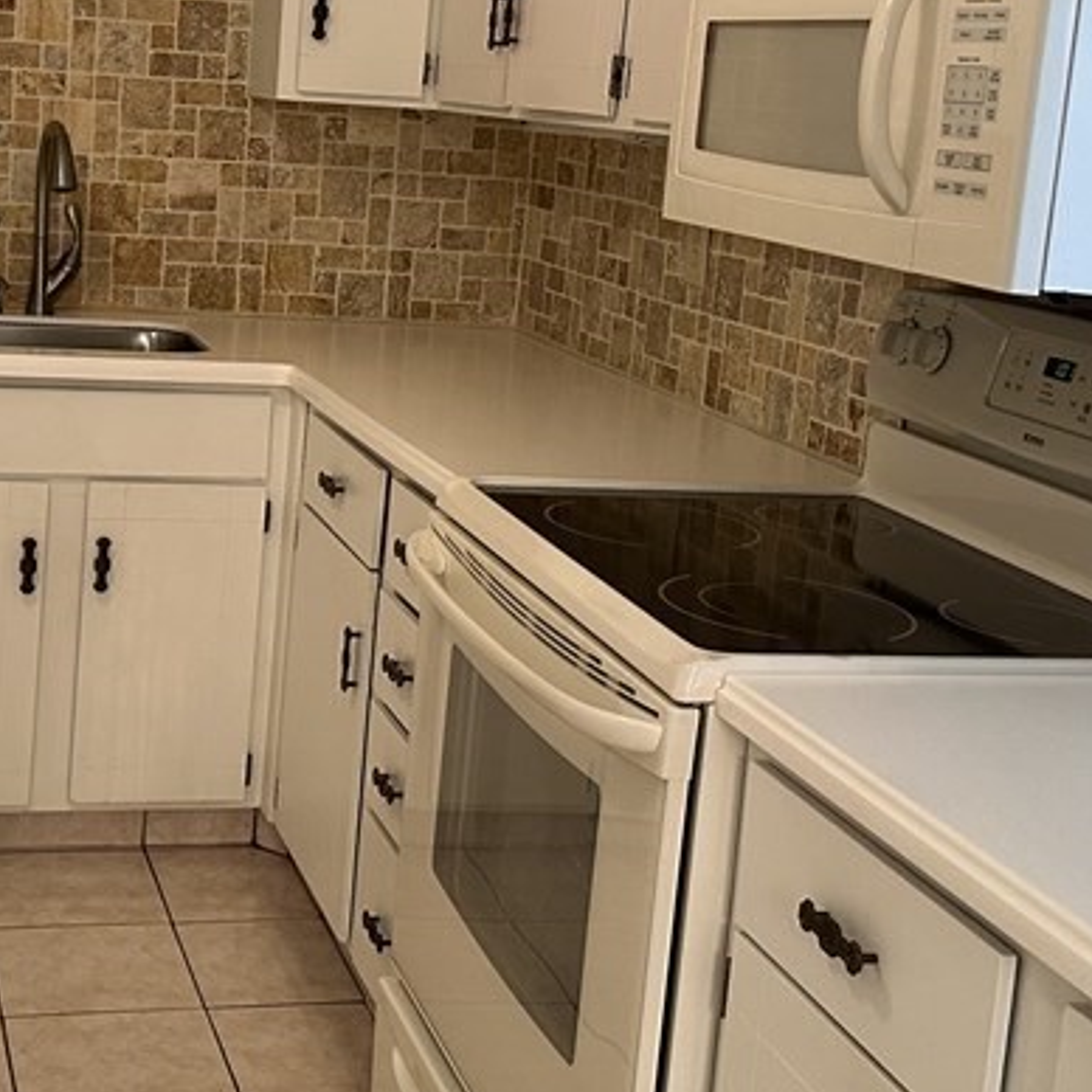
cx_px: 262
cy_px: 417
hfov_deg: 30.0
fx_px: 1999
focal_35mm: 56
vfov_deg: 30.4
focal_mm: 6.86
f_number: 1.78
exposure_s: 1/60
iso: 400
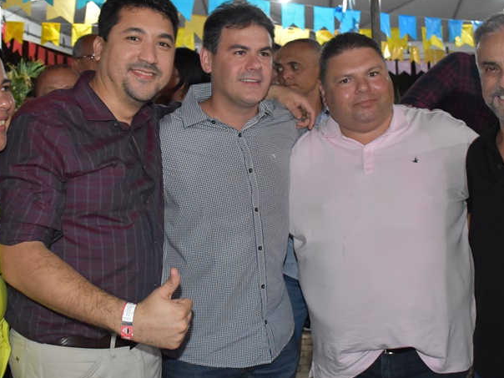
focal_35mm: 43
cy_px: 161
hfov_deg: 43.8
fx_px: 626
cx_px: 271
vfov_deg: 33.5
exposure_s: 1/60
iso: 2500
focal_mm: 18
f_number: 3.5
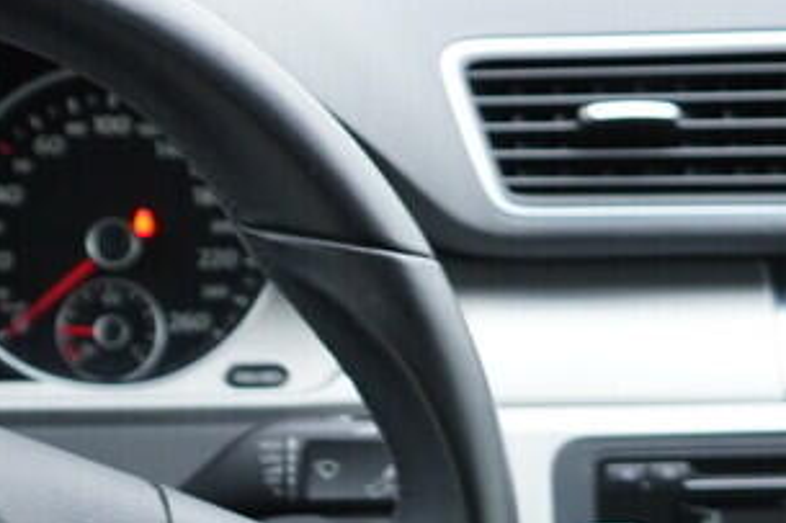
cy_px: 643
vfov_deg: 11.1
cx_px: -134
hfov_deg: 16.3
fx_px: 2640
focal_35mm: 121
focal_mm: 24
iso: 320
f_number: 2.8
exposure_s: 1/40
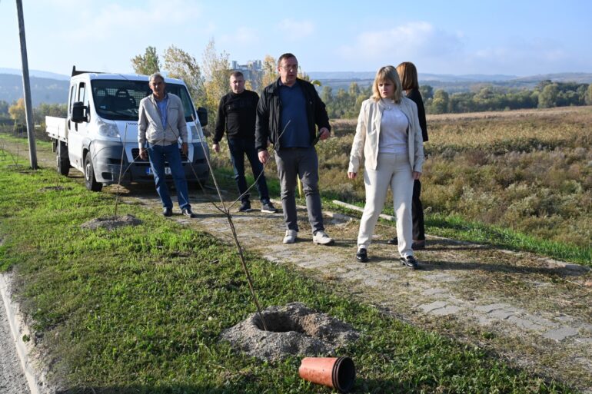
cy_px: 197
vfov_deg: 38.3
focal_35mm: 34
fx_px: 567
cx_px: 296
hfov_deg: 55.1
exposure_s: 1/250
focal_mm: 34.5
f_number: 9
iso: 200
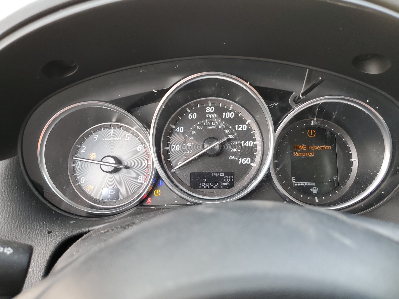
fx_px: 300
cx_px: 200
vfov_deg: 53.1
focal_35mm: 26
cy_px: 150
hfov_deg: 67.3
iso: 70
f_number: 1.5
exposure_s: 1/100
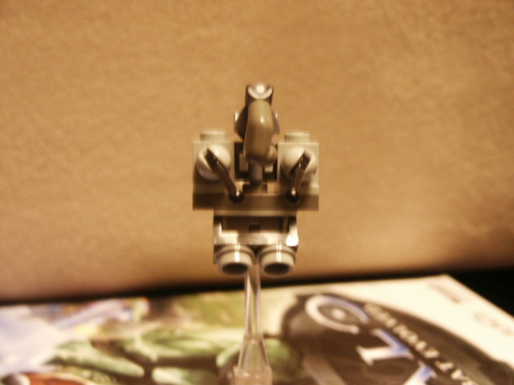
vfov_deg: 18.9
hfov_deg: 25.0
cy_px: 192
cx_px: 257
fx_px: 1158
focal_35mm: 78
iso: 200
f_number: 3.6
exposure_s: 1/6
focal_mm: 15.53
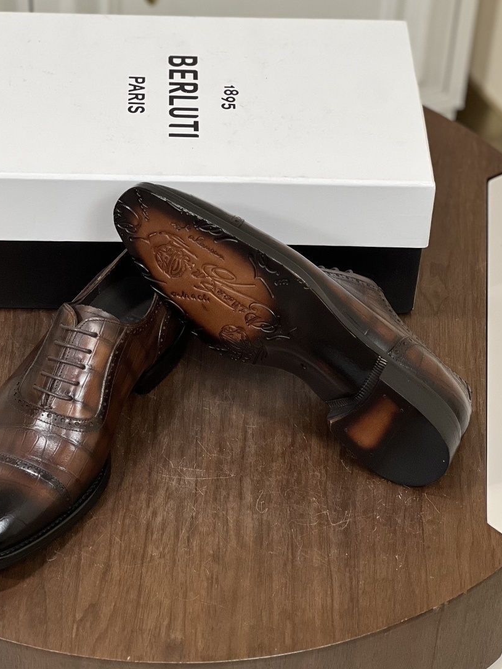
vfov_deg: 19.3
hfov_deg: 14.5
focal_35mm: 102
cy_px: 335
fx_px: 1973
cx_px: 197
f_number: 2.8
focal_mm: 9
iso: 200
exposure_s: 1/100
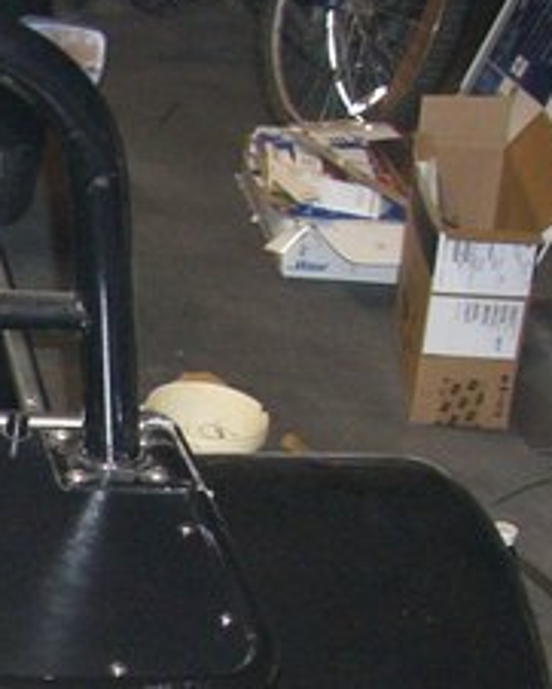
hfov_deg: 13.4
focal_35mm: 105
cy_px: 713
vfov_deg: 17.8
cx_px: -403
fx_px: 2143
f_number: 2.7
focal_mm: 6.2
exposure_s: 1/60
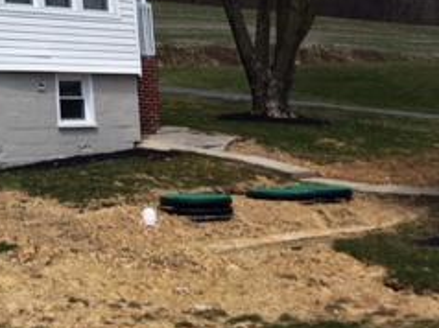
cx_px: -148
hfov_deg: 22.2
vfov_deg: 17.8
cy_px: -88
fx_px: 988
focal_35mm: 78
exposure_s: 1/1923
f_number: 2.2
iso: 25
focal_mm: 4.15
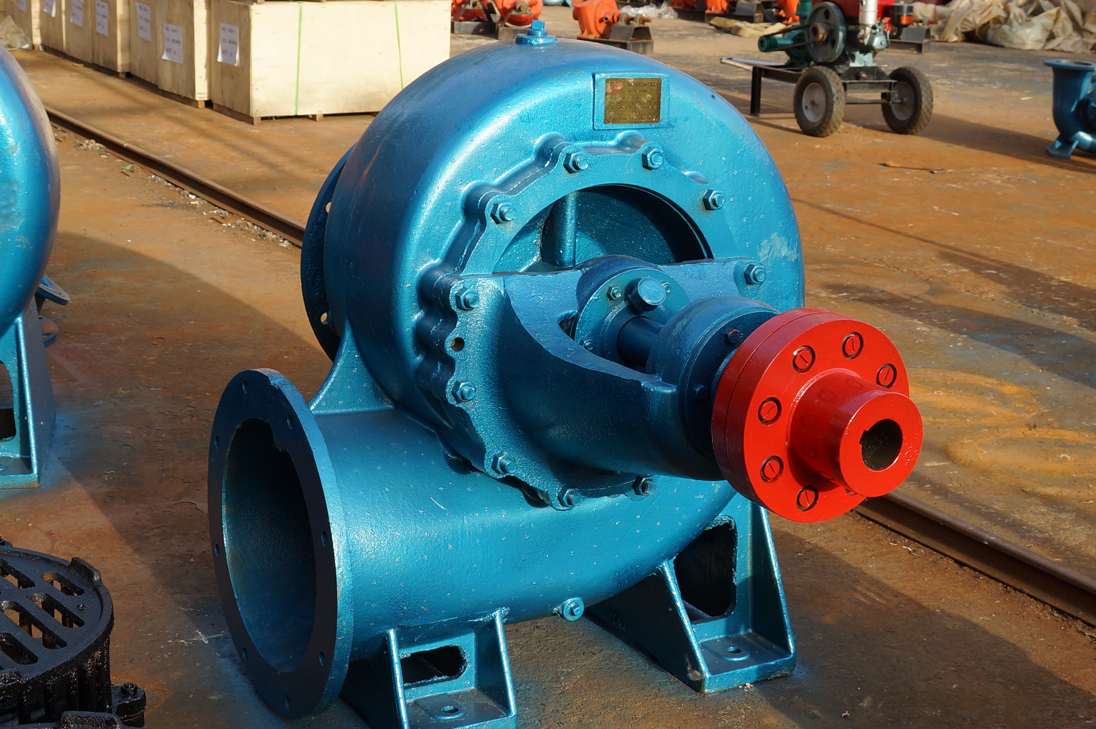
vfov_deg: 25.0
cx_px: 548
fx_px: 1643
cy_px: 364
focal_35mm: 54
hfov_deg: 36.9
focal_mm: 18
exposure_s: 1/160
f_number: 6.3
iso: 100
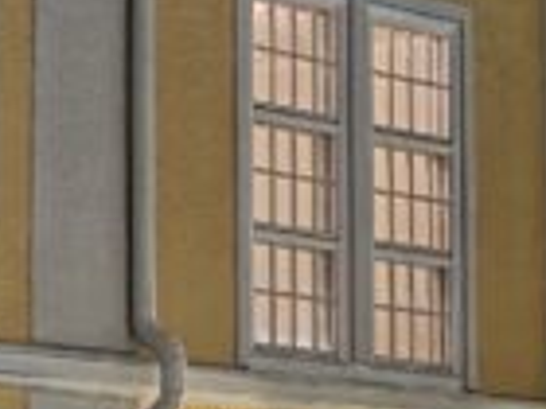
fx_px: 2650
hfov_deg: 10.9
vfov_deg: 8.8
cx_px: -499
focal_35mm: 168
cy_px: 280
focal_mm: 6.3
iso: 800
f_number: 1.7
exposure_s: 1/20
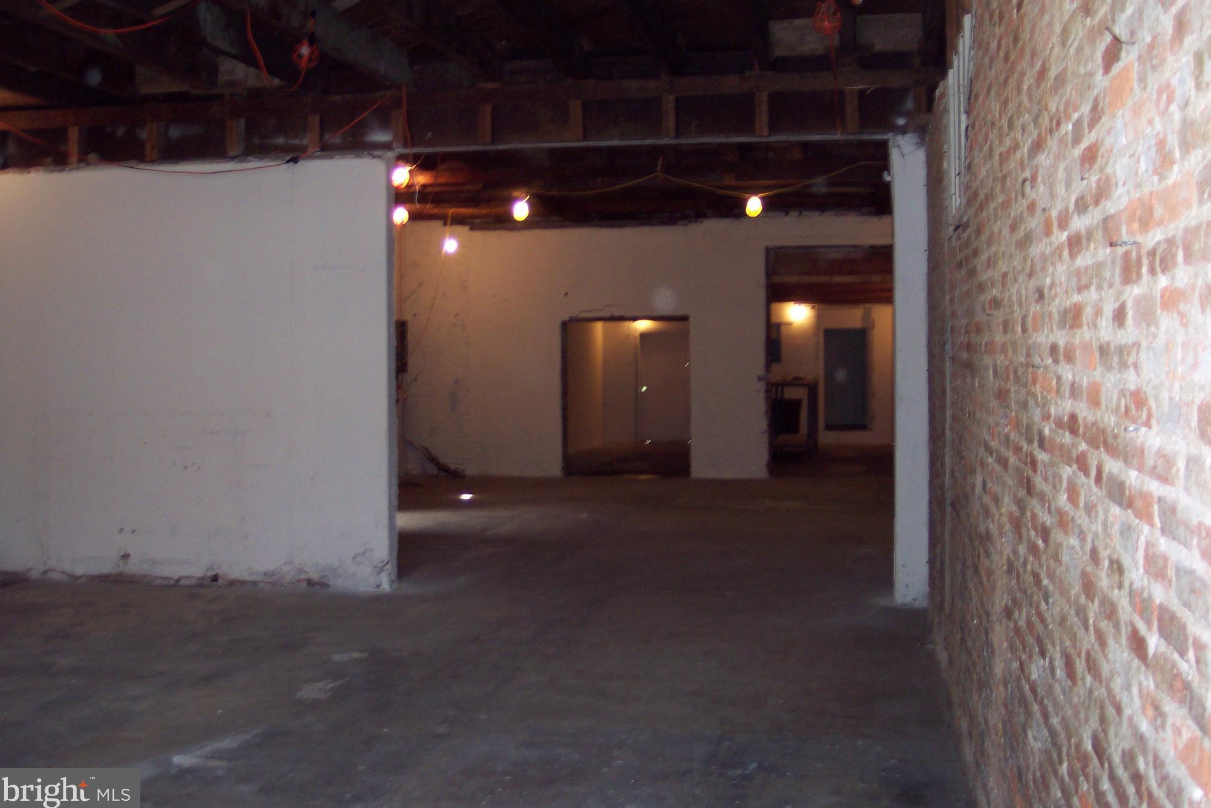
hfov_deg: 48.5
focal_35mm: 40
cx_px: 604
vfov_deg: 33.4
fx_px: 1345
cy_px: 358
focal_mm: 8
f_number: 2.8
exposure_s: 1/30
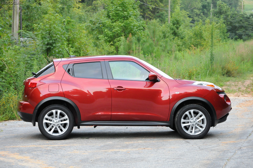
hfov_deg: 18.9
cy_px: 84
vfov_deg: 12.7
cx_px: 126
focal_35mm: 108
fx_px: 758
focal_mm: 72
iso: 2000
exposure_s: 1/320
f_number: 5.6
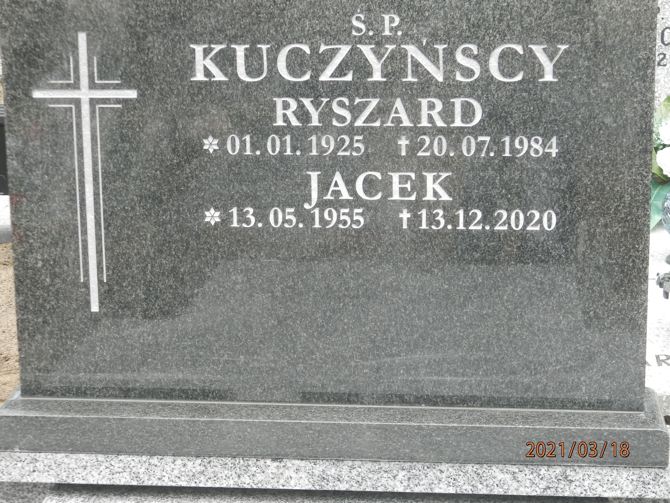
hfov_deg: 23.8
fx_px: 1587
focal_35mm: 82
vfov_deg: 18.0
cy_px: 252
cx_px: 335
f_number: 4.2
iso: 200
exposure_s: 1/100
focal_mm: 14.6
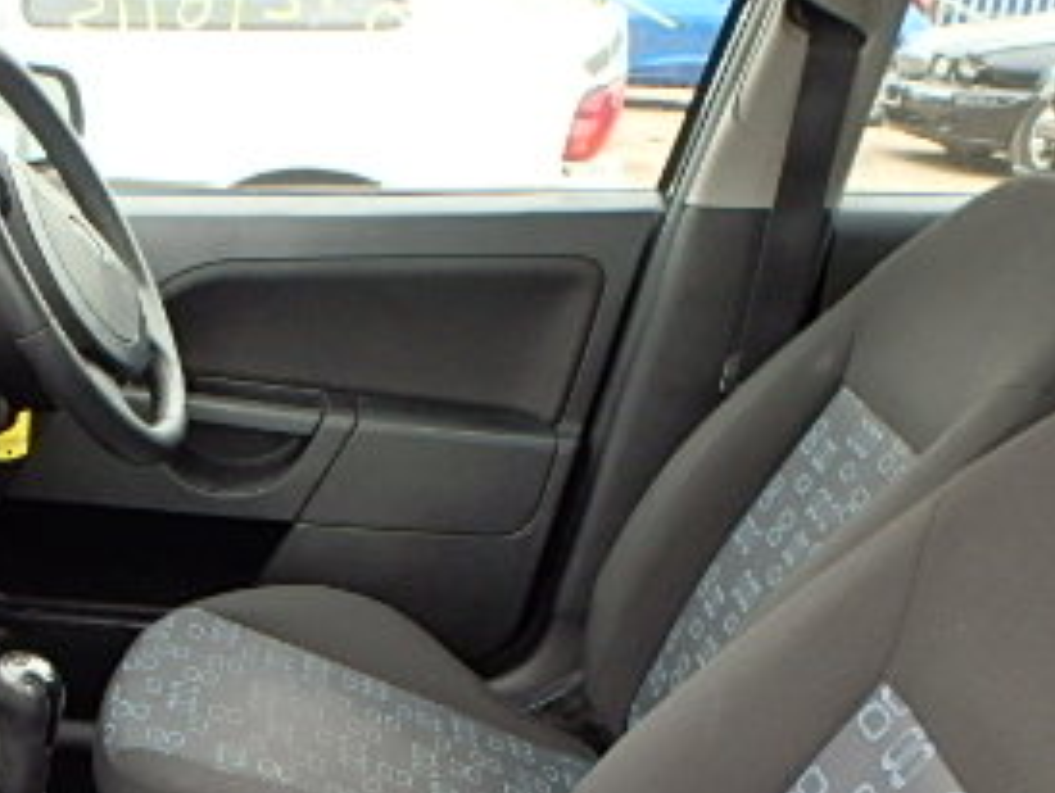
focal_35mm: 49
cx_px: 289
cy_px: 731
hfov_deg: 38.1
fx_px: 1495
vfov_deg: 28.4
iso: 200
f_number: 3.5
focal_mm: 3.7
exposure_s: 1/60
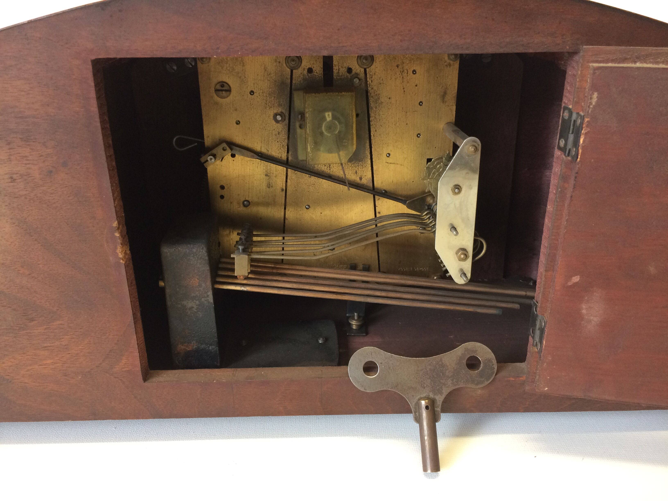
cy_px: 250
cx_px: 334
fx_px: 560
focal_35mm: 29
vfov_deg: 48.2
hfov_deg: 61.7
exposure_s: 1/33
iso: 80
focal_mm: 4.15
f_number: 2.2
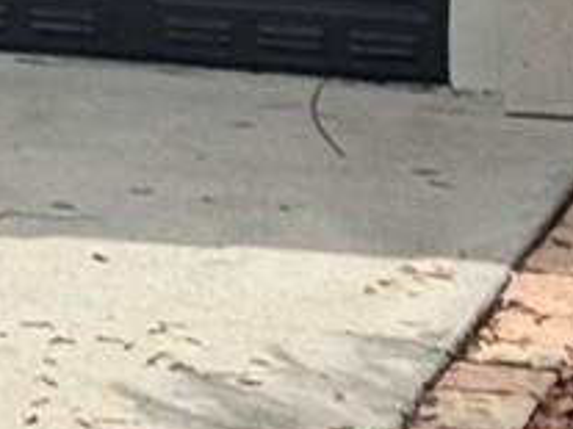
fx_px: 6138
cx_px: -1093
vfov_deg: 3.8
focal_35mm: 371
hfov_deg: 5.1
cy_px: -1102
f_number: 1.78
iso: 64
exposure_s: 1/4310
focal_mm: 6.76
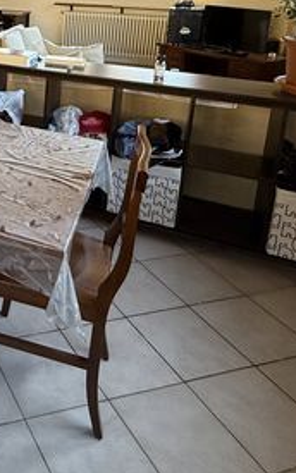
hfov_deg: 29.0
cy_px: 57
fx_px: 464
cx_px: -85
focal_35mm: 36
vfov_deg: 48.9
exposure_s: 1/99
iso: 160
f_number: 2.2
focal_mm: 2.22
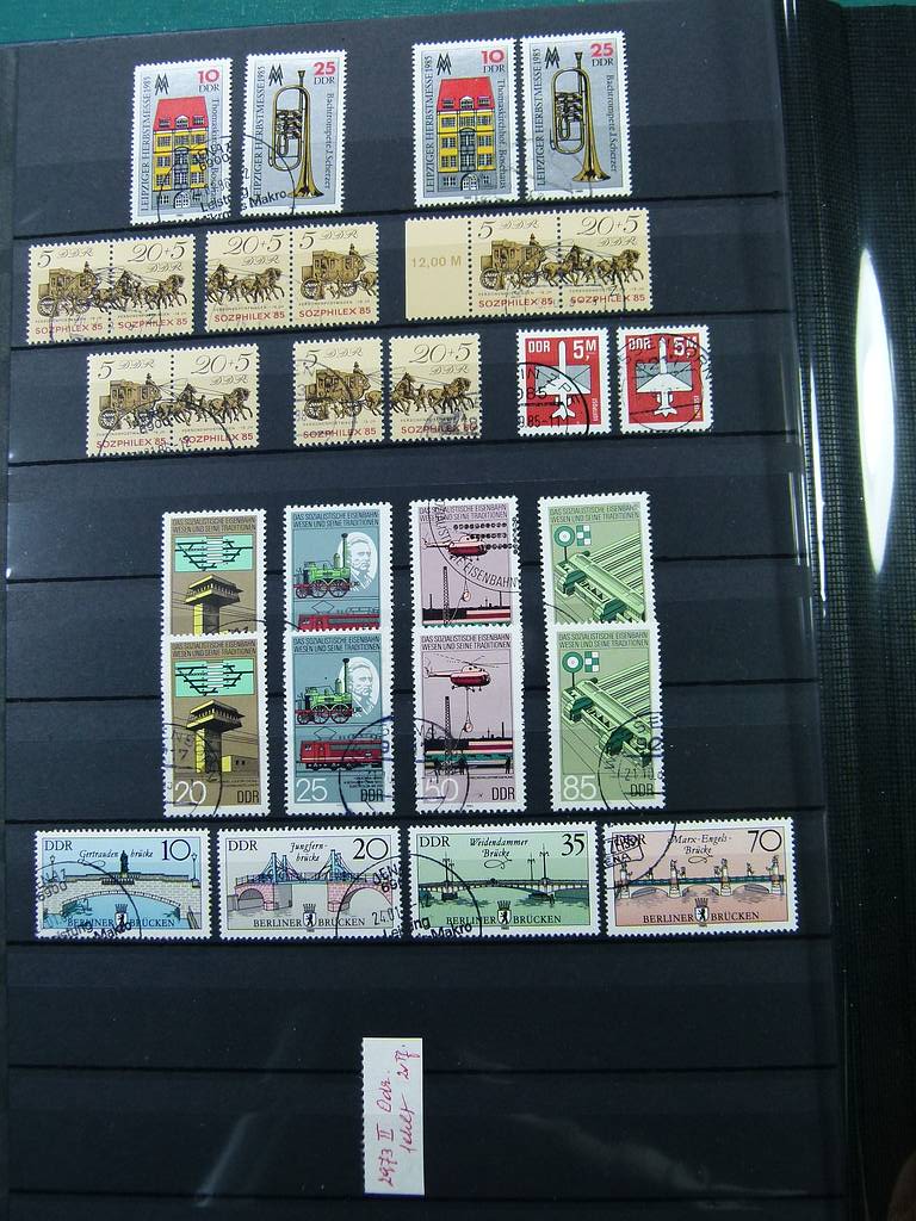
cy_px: 610
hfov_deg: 41.8
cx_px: 458
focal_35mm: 34
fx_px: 1200
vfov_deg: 54.0
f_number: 3
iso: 100
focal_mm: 6.2
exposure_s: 1/60
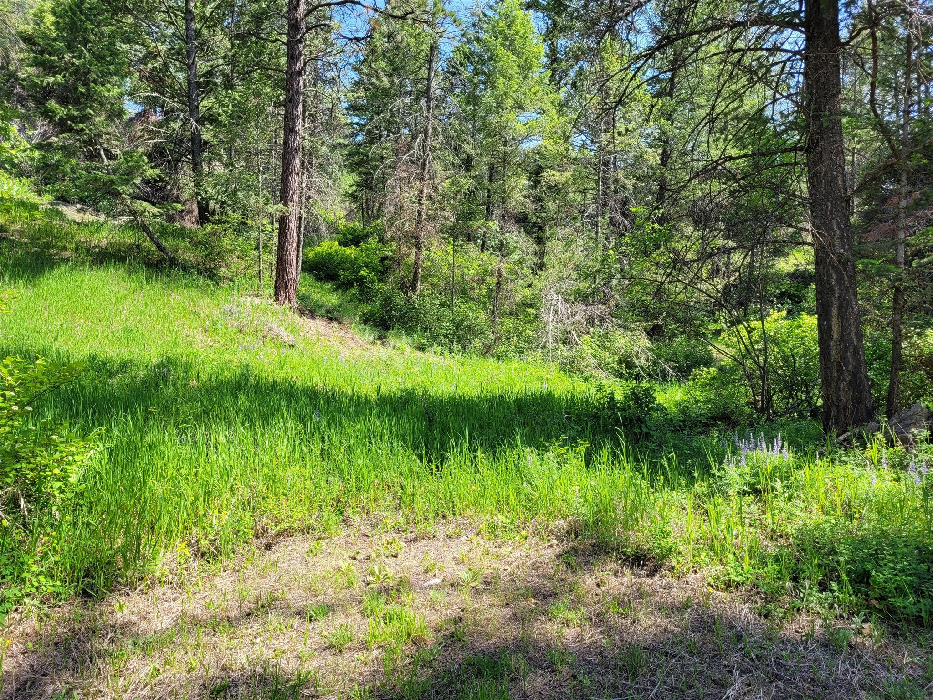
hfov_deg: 67.3
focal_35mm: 26
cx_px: 466
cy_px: 350
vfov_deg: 53.1
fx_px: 701
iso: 40
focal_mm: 5.4
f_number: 1.8
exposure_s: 1/697
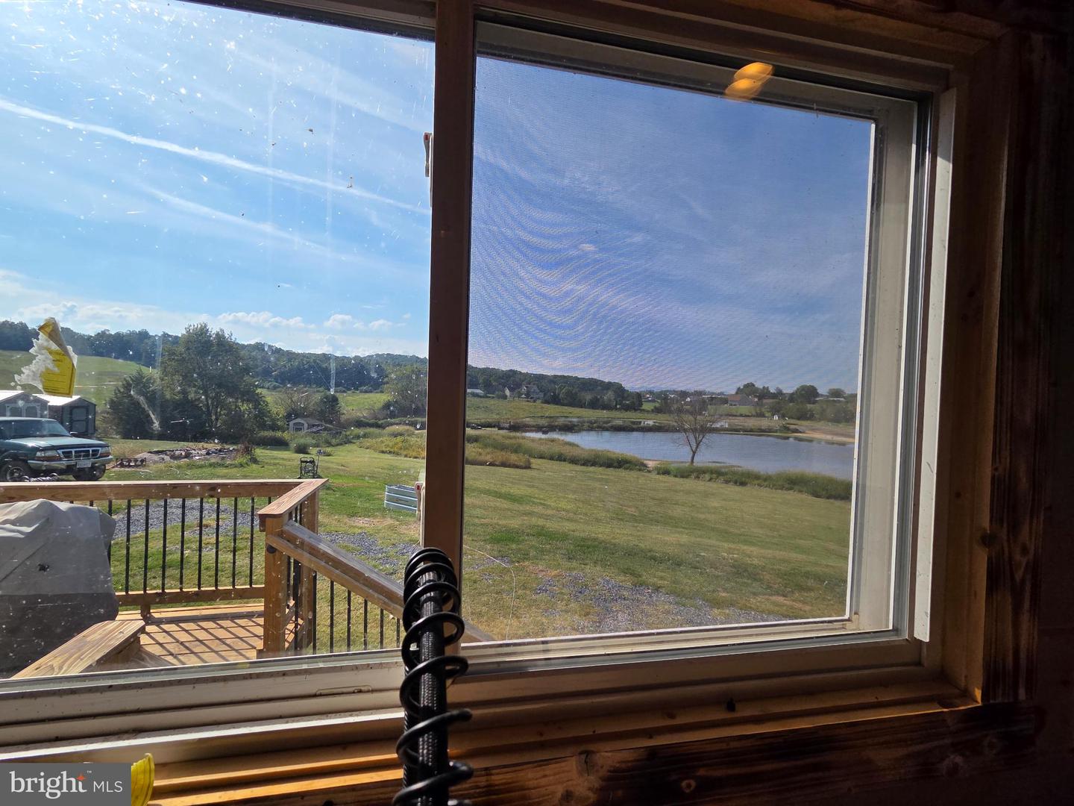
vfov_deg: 89.9
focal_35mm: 13
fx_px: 403
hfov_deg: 106.2
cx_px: 537
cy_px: 403
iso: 50
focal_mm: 2.2
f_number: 2.2
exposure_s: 1/2843
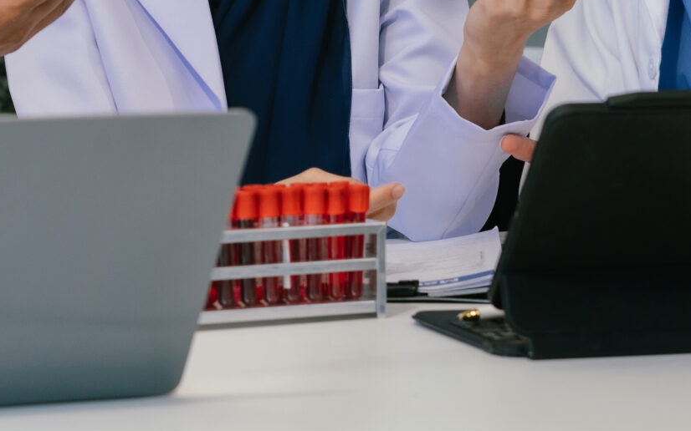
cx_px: 100
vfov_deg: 8.2
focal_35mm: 158
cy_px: -76
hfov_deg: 13.2
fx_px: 2975
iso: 400
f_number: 3.5
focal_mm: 50
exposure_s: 1/160
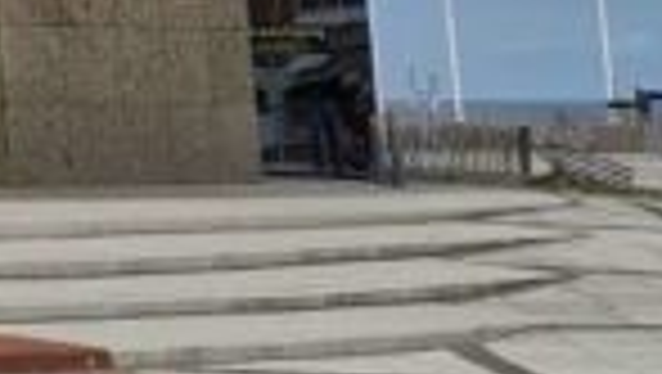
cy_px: -415
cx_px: -1049
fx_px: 2706
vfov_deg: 7.5
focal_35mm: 154
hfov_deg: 11.1
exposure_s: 1/3460
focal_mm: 4.75
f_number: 1.8
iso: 50
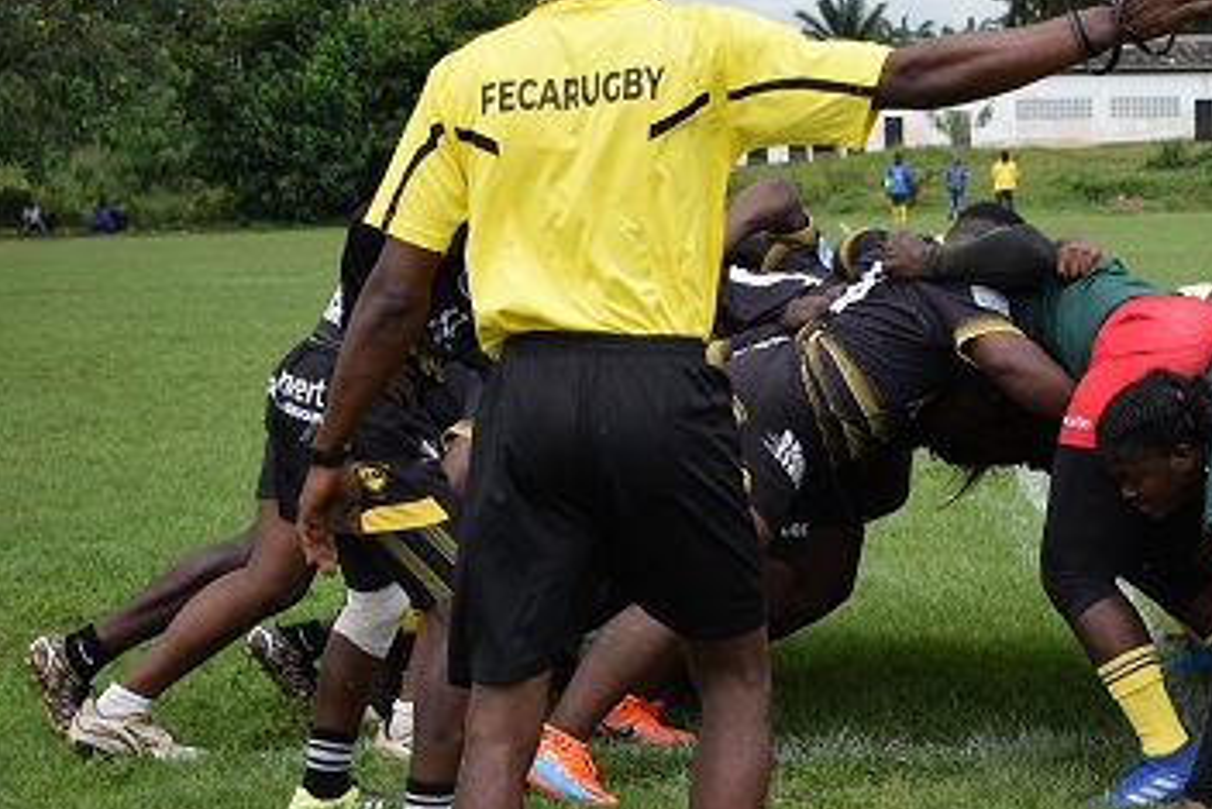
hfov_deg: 21.8
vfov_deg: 14.9
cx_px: 1019
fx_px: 3098
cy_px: 489
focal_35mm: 92
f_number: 5
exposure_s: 1/1250
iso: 400
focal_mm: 36
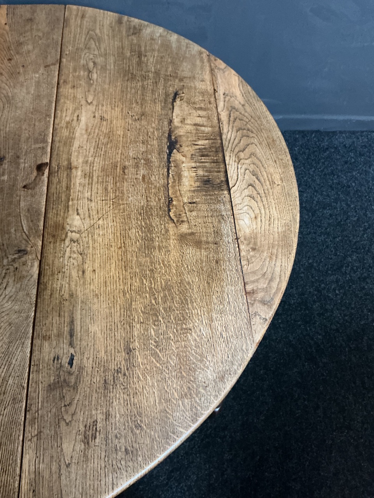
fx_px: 418
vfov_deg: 61.7
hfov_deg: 48.2
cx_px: 187
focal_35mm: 29
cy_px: 249
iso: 500
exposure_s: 1/25
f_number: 1.8
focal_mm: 3
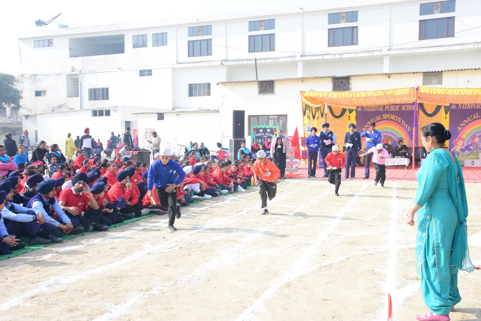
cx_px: 240
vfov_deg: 34.2
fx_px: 521
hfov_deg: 49.6
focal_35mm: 39
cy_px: 160
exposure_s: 1/125
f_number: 13
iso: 200
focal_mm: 26
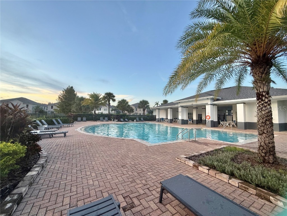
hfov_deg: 102.1
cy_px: 108
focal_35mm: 14
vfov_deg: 85.7
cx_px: 144
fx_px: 116
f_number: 2.2
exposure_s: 1/103
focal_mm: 2.22
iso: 40
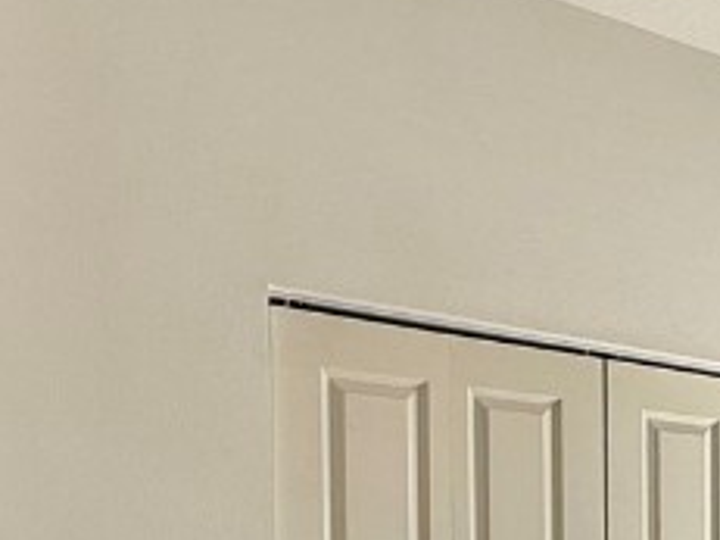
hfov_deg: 27.1
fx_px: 1289
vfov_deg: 21.4
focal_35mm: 62
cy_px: 702
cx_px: 891
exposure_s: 1/424
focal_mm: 2.22
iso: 64
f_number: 2.2
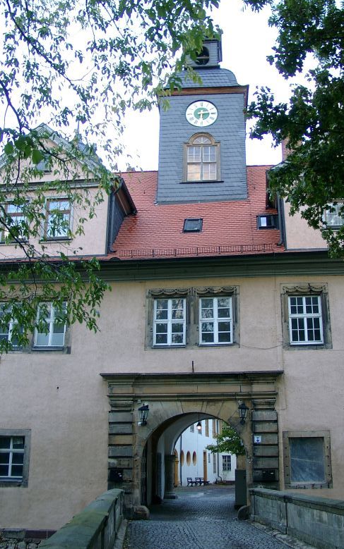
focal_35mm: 37
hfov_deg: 34.3
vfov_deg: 52.7
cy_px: 275
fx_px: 555
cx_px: 206
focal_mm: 7.13
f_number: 2
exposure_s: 1/54.4
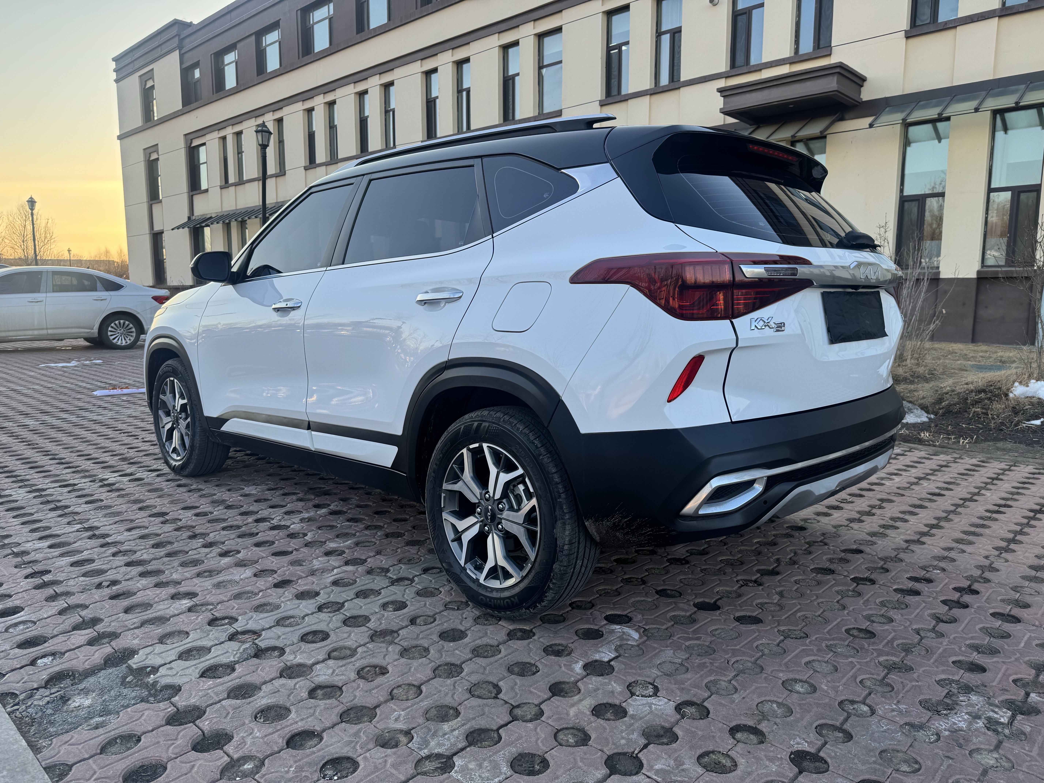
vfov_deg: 56.8
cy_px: 392
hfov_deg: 71.6
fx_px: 724
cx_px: 522
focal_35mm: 24
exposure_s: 1/514
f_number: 1.78
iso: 80
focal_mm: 6.76
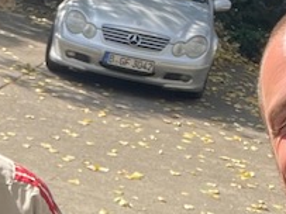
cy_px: 348
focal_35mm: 118
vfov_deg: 11.8
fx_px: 974
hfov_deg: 16.0
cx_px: -63
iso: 25
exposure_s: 1/419
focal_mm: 2.71
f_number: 2.2
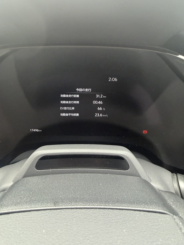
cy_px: 122
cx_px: 92
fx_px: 170
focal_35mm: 24
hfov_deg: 56.8
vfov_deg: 71.6
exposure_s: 1/120
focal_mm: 2.22
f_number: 2.2
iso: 320
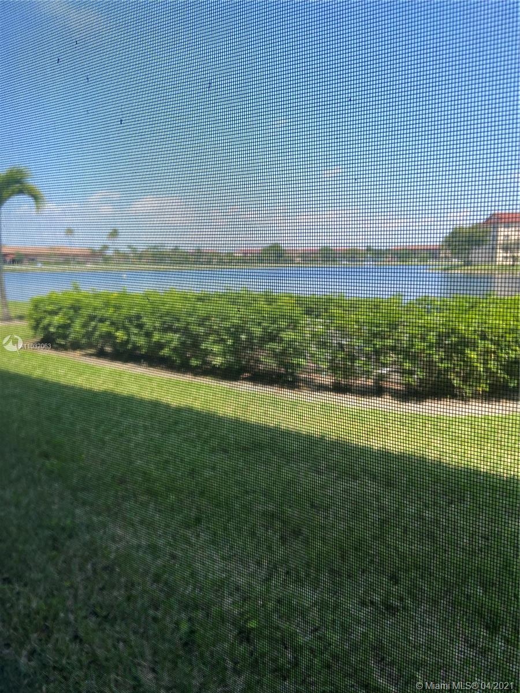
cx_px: 260
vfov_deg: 67.3
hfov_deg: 53.1
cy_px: 346
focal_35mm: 26
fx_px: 521
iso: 32
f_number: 1.8
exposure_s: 1/1300
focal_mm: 4.25
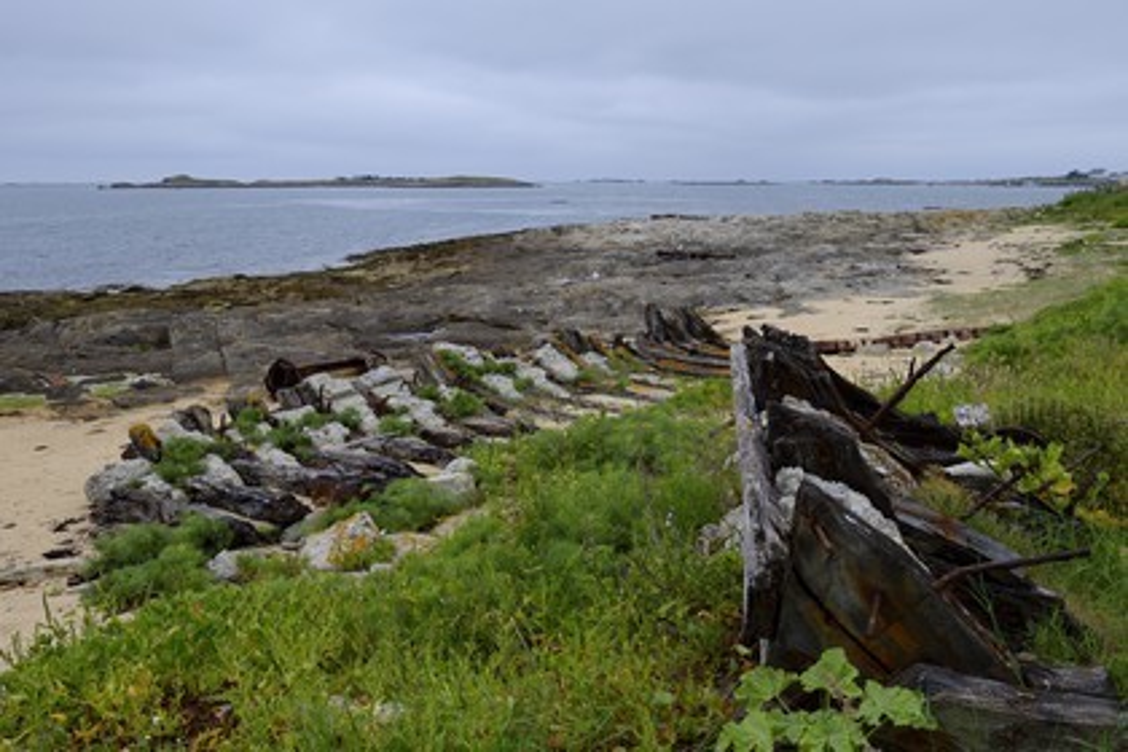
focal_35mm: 29
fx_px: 909
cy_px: 376
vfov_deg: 45.0
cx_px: 564
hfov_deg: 63.7
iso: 800
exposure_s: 1/320
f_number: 11
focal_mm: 29
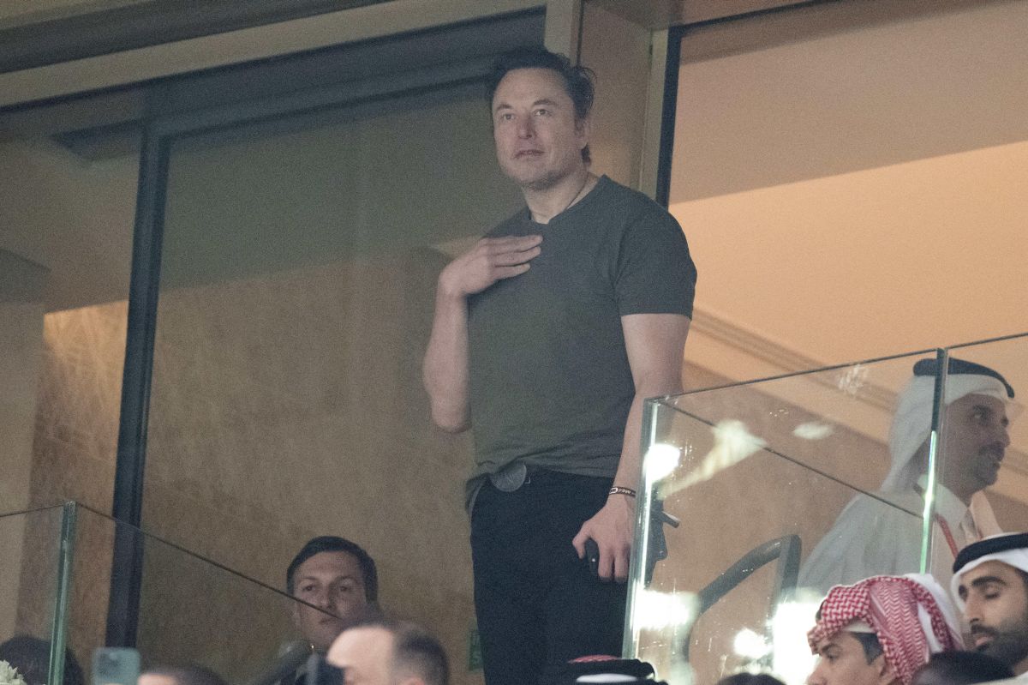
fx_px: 17125
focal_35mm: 600
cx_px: 514
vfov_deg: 2.3
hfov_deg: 3.4
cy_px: 342
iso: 6400
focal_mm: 600
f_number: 4
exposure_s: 1/400
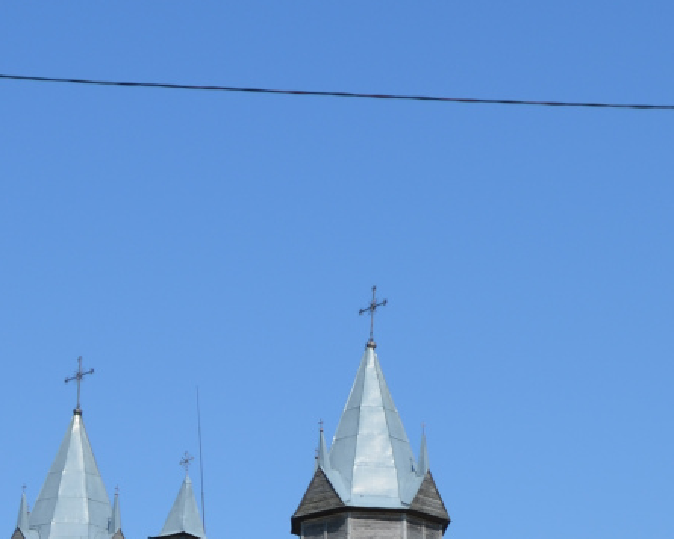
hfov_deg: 16.5
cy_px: 665
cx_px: 659
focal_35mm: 114
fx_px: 2274
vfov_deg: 13.1
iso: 100
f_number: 9
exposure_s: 1/320
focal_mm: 24
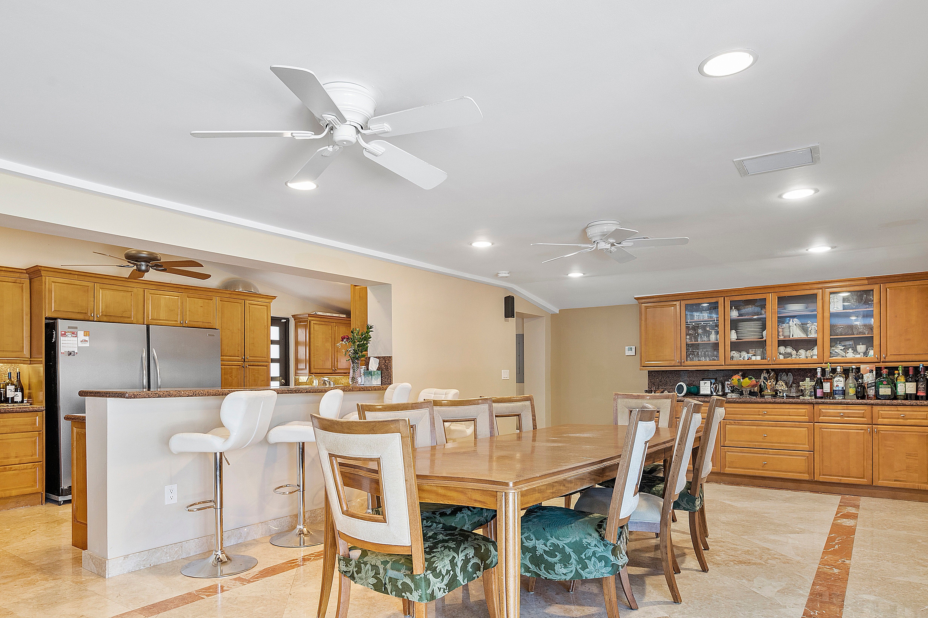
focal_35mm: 22
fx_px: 567
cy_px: 372
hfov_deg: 78.5
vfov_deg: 56.8
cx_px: 440
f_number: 9
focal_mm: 18
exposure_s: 1/20
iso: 640
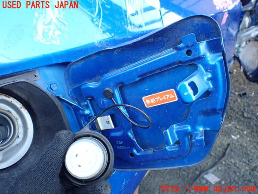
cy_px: 97
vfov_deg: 46.8
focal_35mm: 30
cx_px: 129
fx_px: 224
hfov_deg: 60.0
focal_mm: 5.4
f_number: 2.3
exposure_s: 1/125
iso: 320
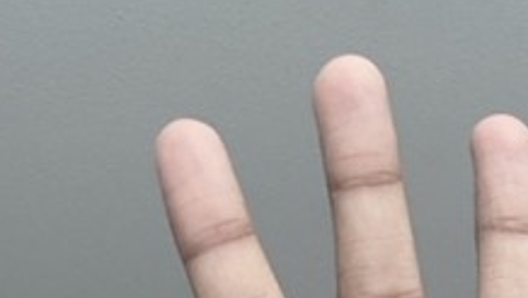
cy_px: 647
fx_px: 1345
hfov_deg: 21.8
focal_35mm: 96
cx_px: 455
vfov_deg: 11.1
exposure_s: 1/60
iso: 125
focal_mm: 2.69
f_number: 1.9
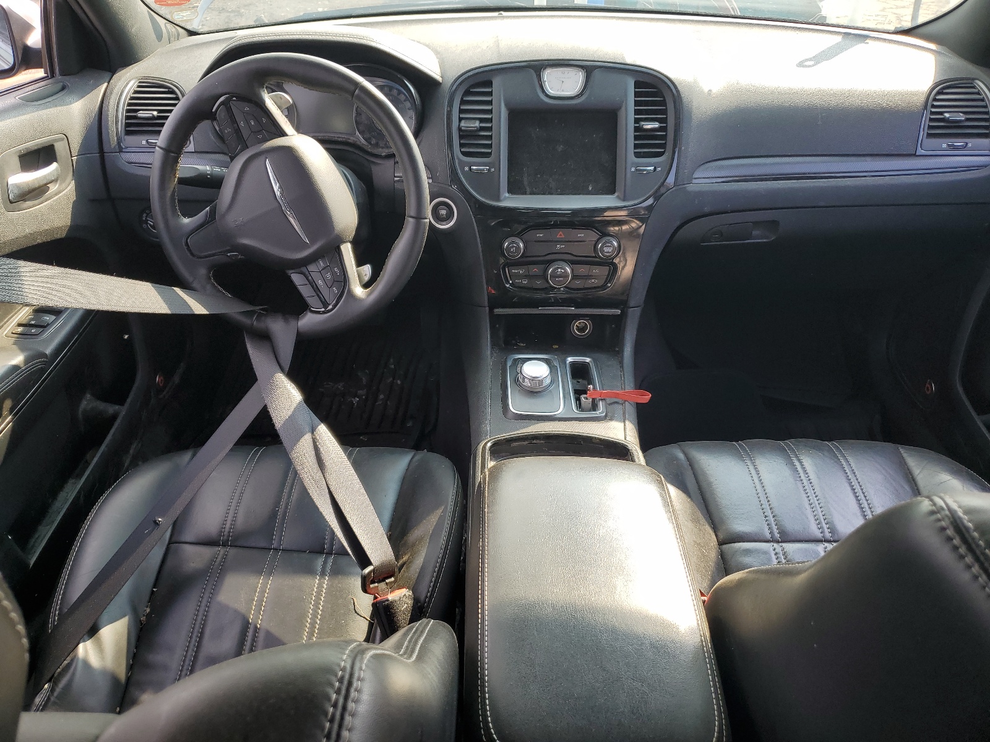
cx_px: 495
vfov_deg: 53.1
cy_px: 371
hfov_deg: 67.3
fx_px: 744
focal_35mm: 26
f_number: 1.5
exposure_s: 1/370
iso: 50
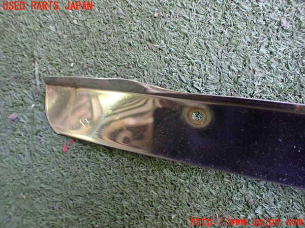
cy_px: 114
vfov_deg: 46.8
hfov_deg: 60.0
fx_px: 264
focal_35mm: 30
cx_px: 152
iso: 800
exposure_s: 1/80
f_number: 2.3
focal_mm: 5.4
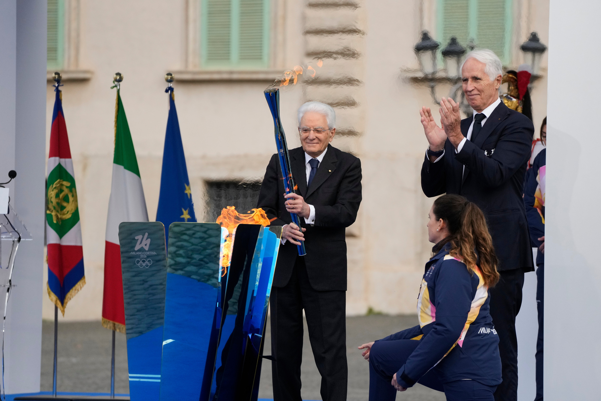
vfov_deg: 7.2
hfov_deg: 10.8
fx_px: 3172
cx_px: 300
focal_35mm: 190
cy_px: 200
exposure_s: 1/5000
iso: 2000
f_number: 5.6
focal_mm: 190
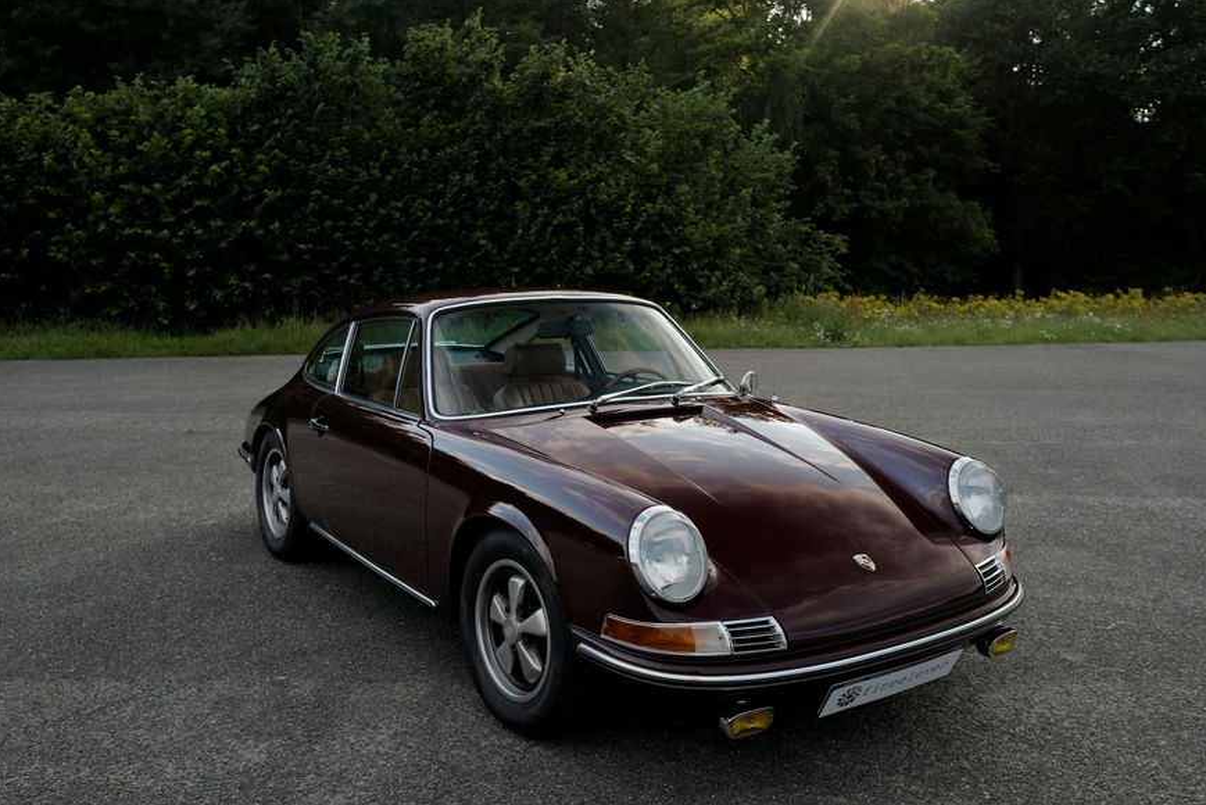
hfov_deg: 57.0
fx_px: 1106
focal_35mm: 33
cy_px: 359
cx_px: 684
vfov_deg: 39.9
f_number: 3.5
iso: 100
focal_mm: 28
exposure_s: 1/100
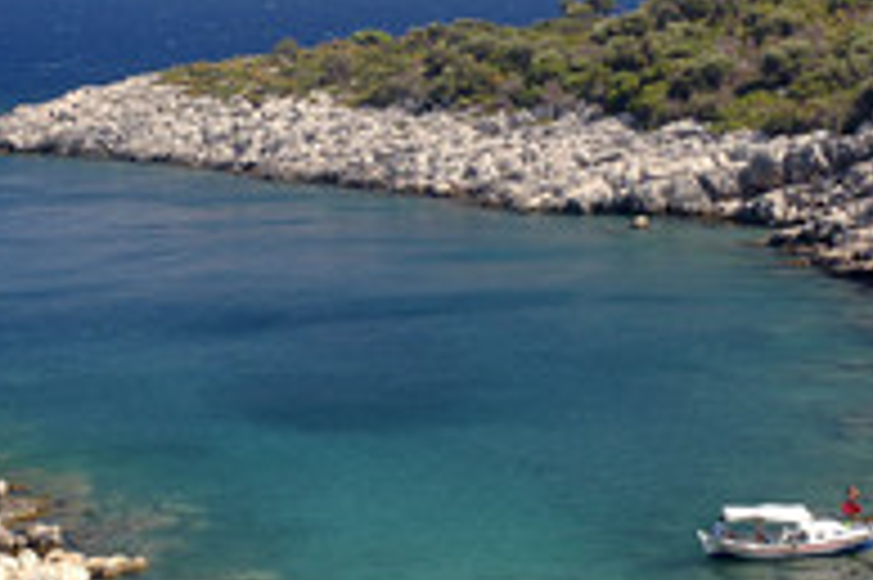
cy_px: 324
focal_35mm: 124
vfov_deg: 11.0
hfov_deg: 16.5
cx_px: 452
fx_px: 3004
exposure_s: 1/200
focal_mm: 38
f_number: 7.1
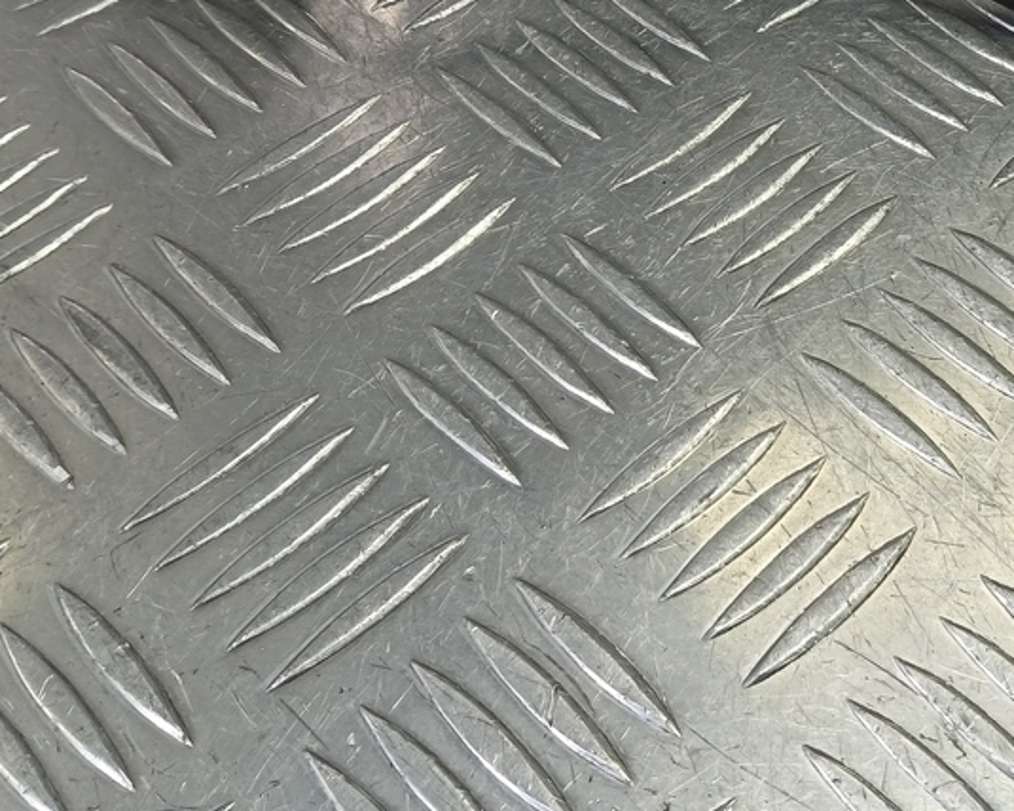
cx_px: 817
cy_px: 172
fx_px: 1290
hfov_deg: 41.0
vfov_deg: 33.9
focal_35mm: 43
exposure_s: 1/100
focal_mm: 4.11
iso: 157
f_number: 1.6
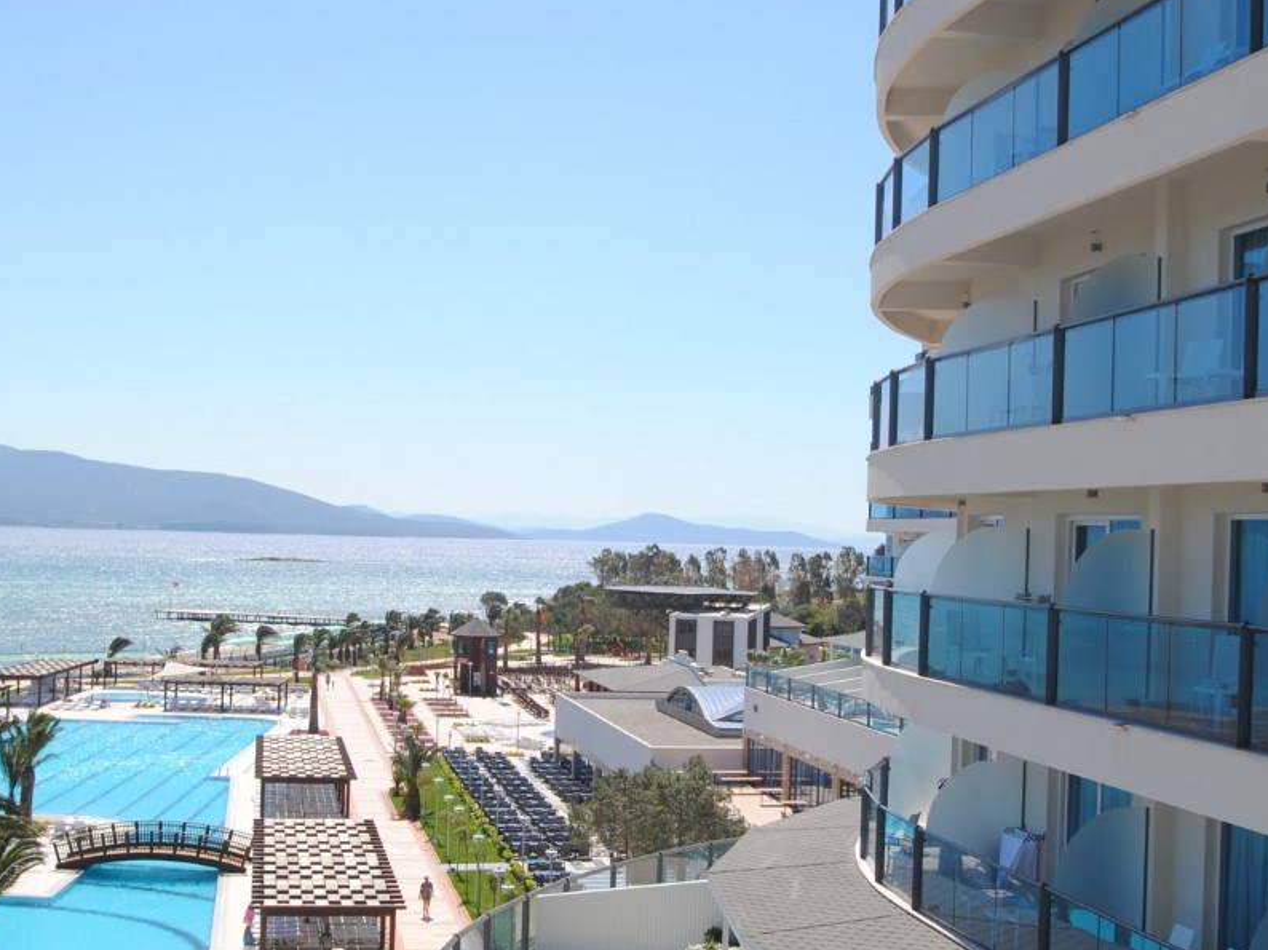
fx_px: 1831
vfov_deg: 29.1
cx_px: 616
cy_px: 521
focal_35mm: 50
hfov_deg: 38.2
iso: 100
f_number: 8
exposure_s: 1/250
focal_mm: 24
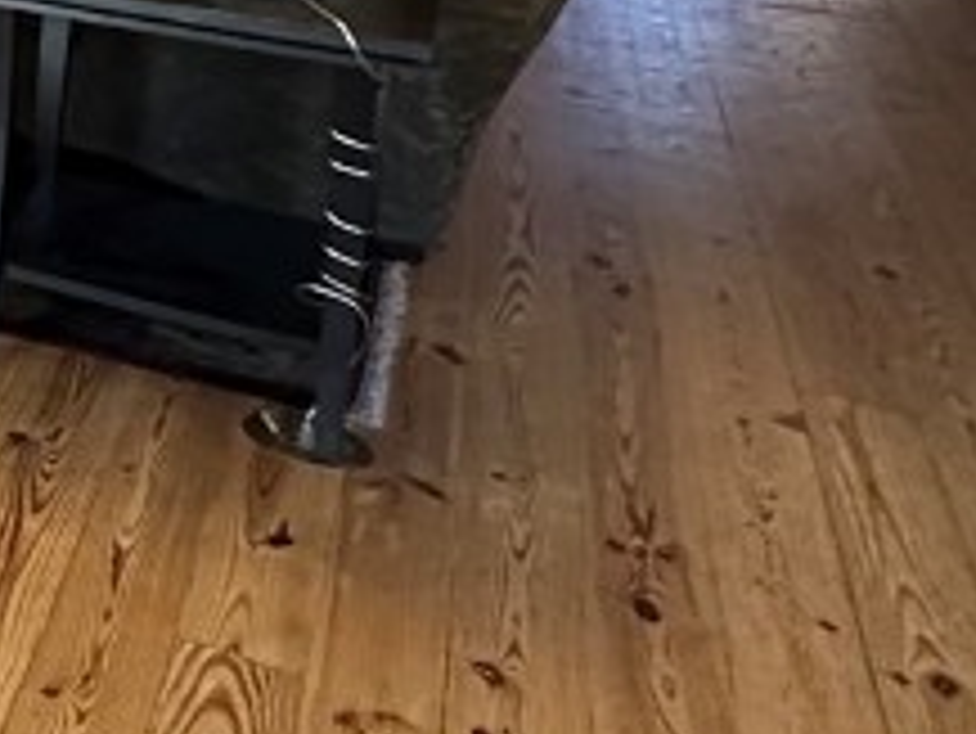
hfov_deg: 18.9
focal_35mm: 66
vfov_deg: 20.0
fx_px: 1862
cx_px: -949
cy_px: -284
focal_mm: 2.22
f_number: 2.2
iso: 400
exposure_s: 1/60
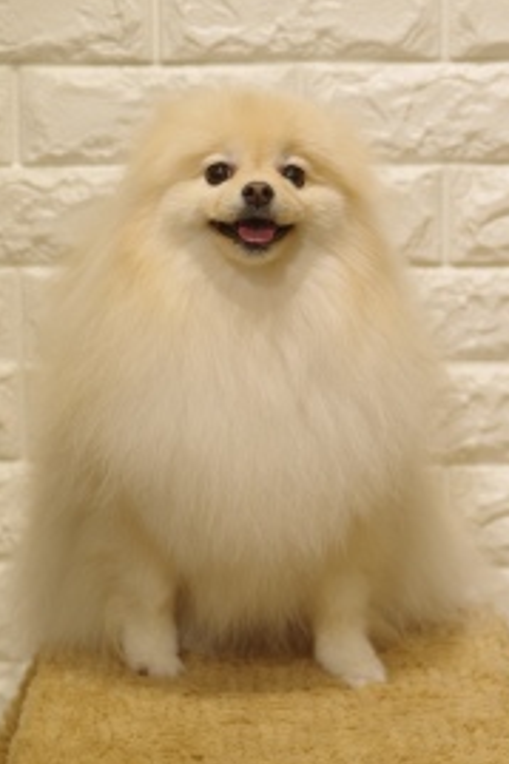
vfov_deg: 14.6
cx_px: 236
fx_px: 2973
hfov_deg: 9.8
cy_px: 267
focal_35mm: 140
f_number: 4
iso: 500
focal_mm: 63
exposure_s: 1/250
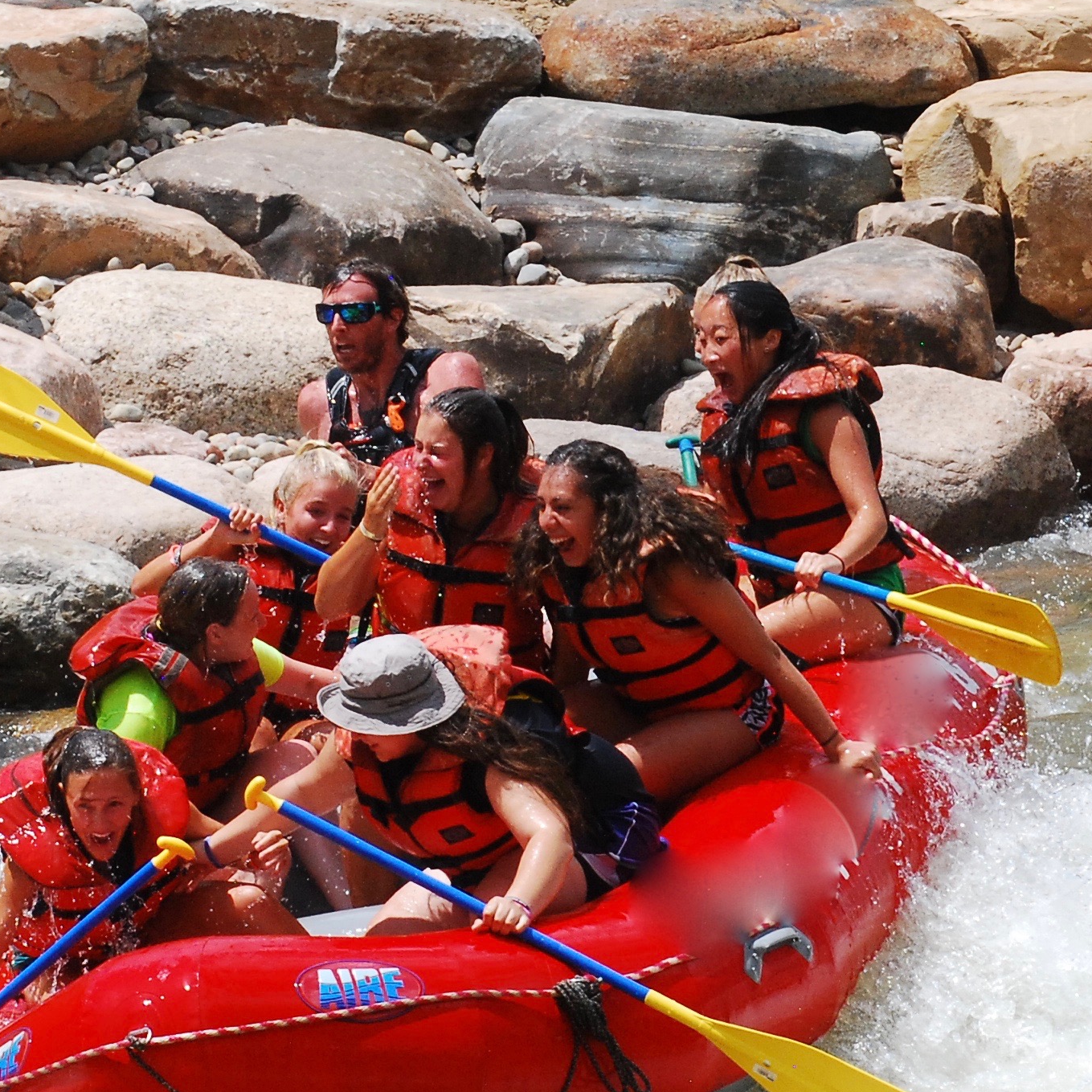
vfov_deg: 4.2
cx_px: 213
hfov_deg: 4.2
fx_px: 15061
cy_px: 632
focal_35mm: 422
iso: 500
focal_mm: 116
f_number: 14
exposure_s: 1/640
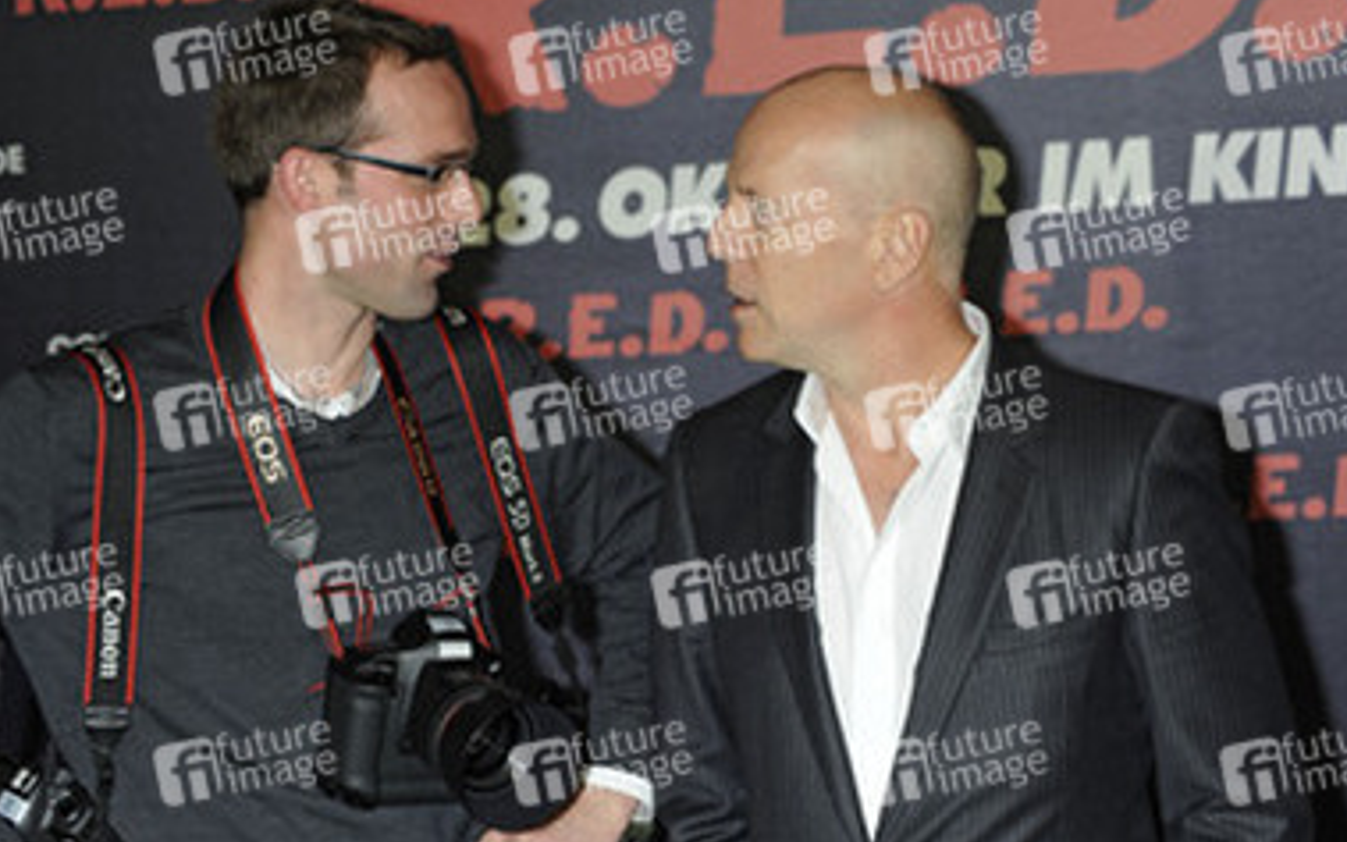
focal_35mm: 97
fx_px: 3561
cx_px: 649
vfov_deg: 13.5
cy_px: 497
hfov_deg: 21.4
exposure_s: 1/160
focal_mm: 80
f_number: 5.6
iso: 800
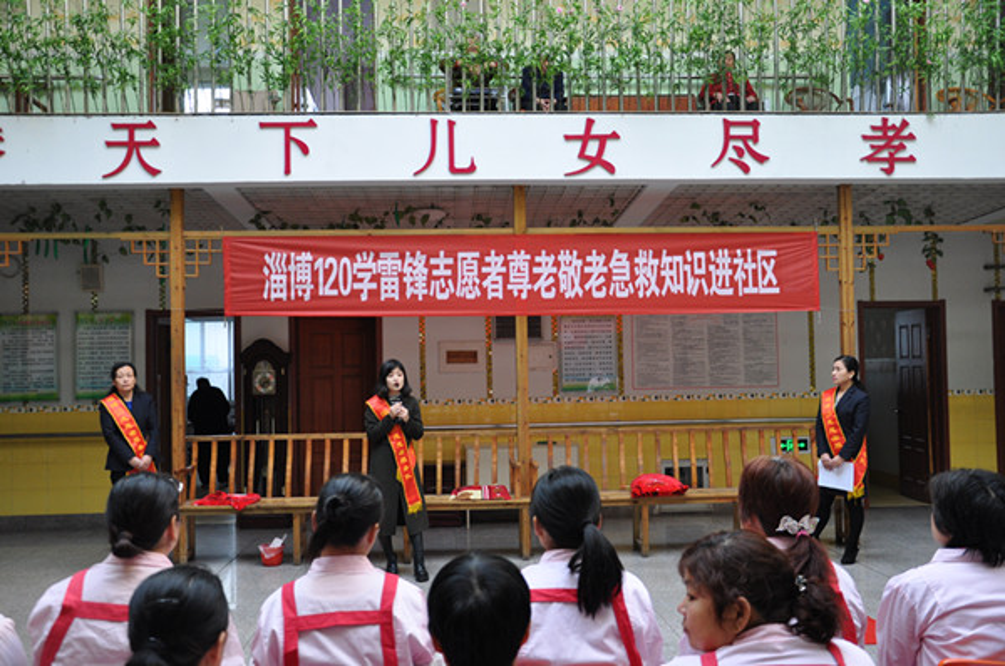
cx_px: 502
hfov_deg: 57.3
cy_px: 333
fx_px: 920
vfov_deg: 39.8
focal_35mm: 33
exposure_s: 1/60
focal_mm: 22
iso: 720
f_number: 4
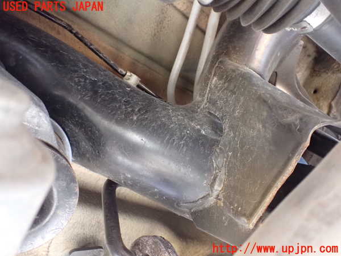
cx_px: 170
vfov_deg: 46.8
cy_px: 128
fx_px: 296
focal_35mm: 30
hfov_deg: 60.0
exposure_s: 1/30
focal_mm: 5.4
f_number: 2.3
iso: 1250
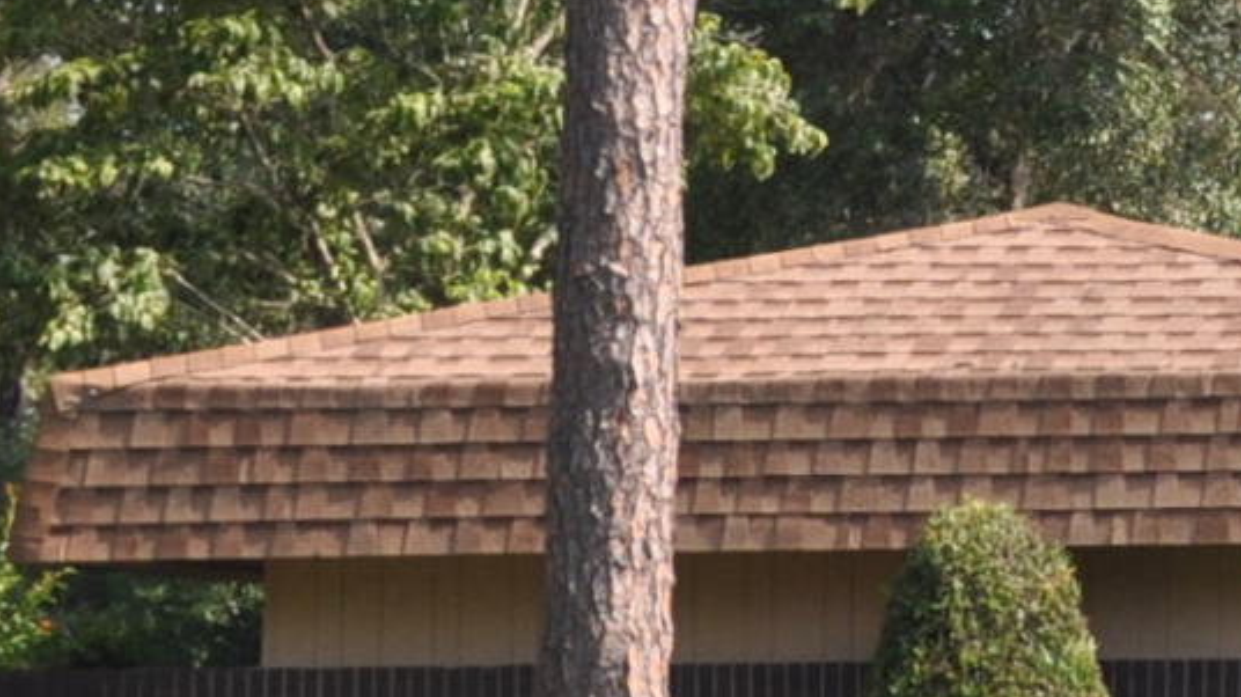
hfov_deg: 9.3
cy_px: 28
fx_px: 6940
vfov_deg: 5.7
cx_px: 2783
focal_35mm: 211
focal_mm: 24
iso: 200
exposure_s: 1/200
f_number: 4.5
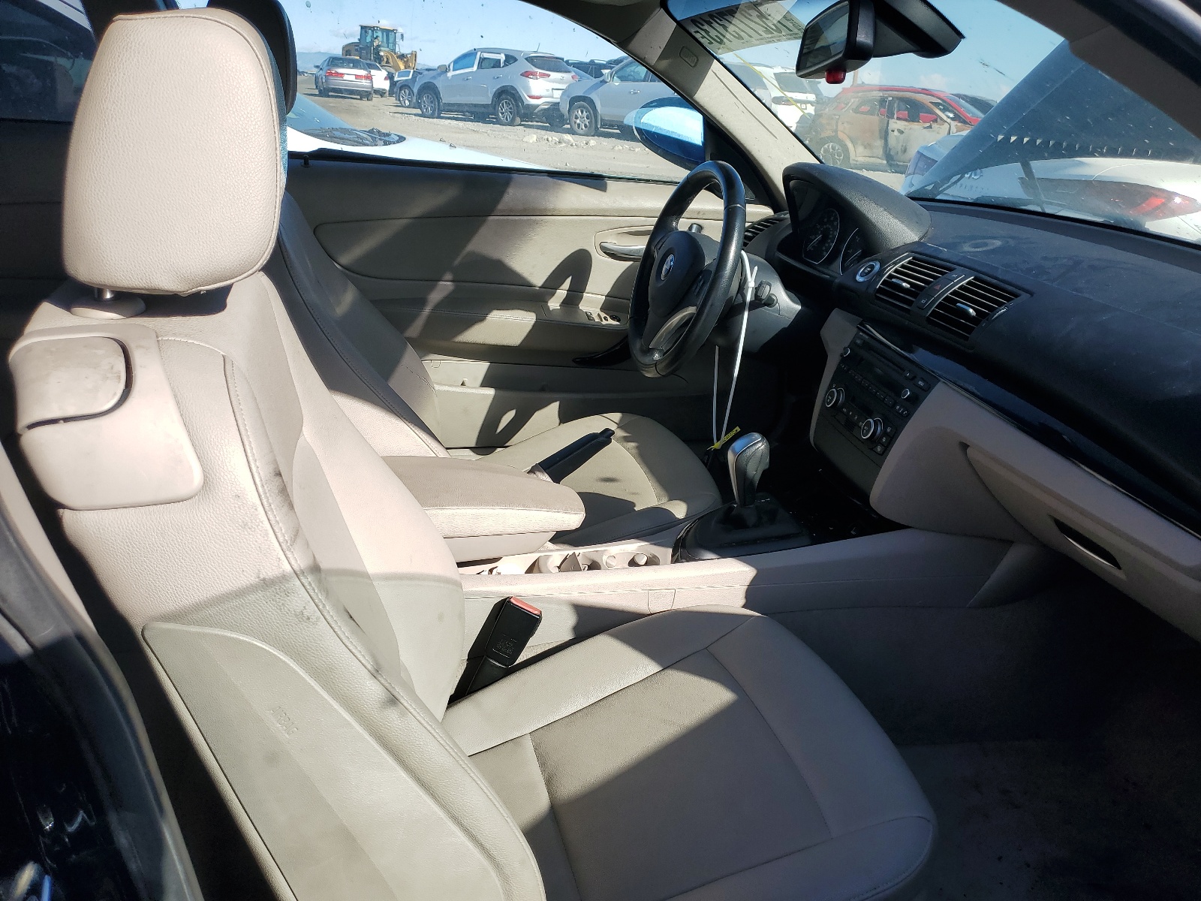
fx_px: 902
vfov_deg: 53.1
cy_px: 450
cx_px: 600
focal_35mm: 26
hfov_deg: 67.3
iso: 50
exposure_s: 1/2000
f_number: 1.5
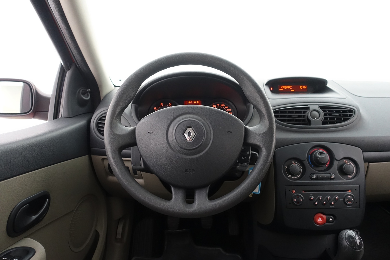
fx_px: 260
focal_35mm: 24
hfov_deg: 73.7
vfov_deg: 53.1
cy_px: 130
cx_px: 195
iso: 1000
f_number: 2.5
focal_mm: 8.8
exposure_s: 1/30
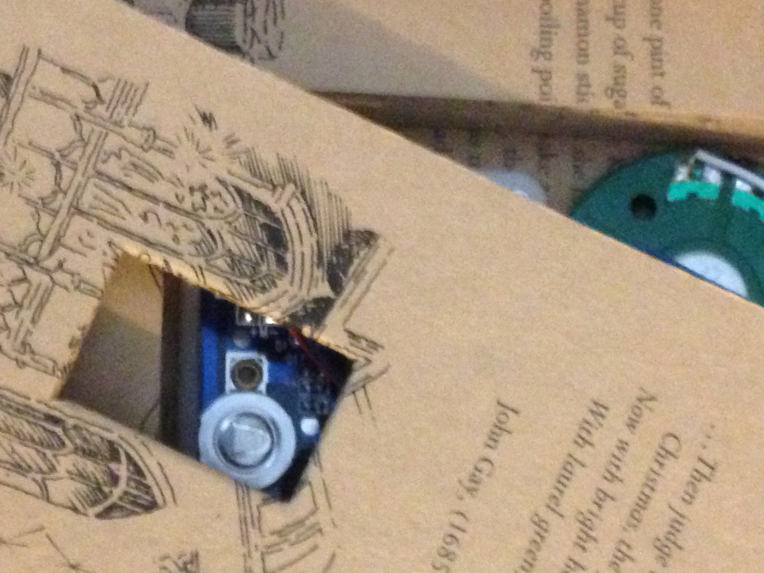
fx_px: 1766
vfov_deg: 18.4
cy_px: 348
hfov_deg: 24.4
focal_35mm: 80
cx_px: 339
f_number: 2.4
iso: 800
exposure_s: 1/15
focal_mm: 4.12
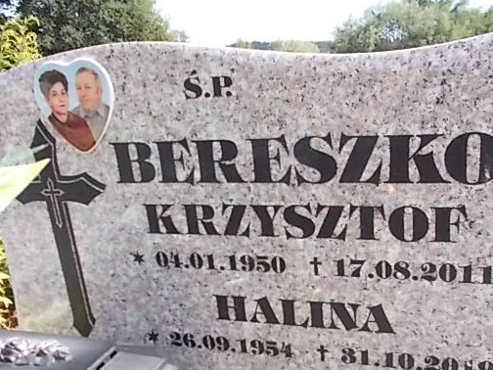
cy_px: 208
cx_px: 304
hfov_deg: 54.8
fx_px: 470
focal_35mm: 33
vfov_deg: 42.9
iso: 80
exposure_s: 1/320
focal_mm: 4.6
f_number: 3.2
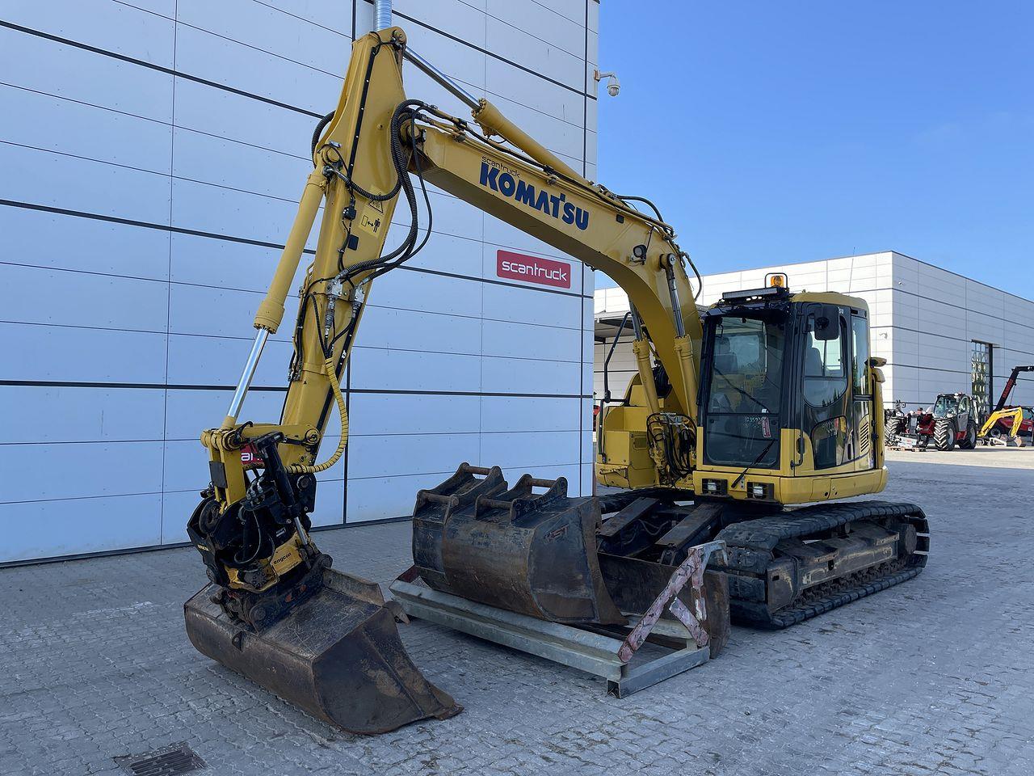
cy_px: 388
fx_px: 777
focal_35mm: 26
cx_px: 517
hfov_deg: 67.3
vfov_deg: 53.1
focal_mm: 4.2
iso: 32
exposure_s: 1/1531
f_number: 1.6
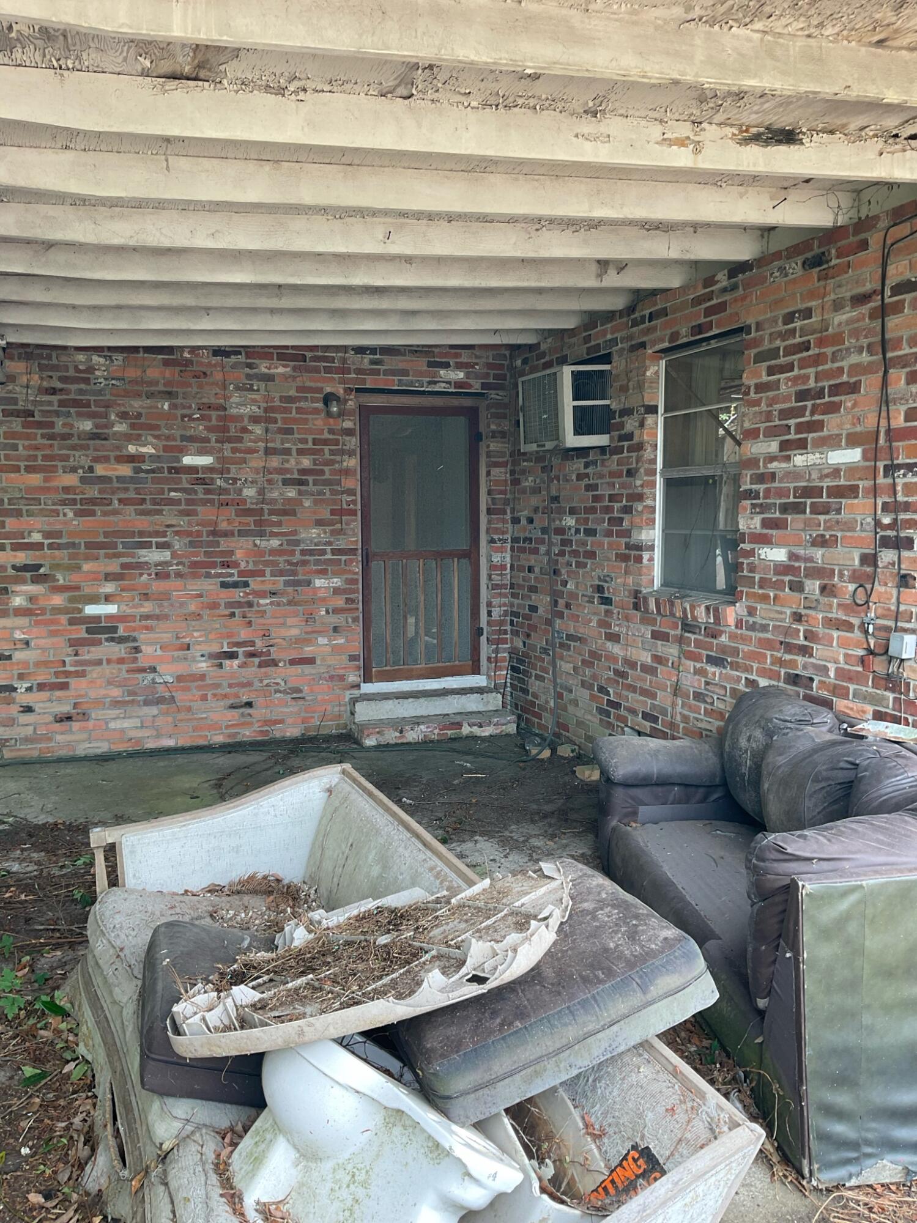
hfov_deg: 48.2
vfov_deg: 61.7
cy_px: 612
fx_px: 1025
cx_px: 458
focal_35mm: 29
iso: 25
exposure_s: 1/120
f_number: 1.8
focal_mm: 3
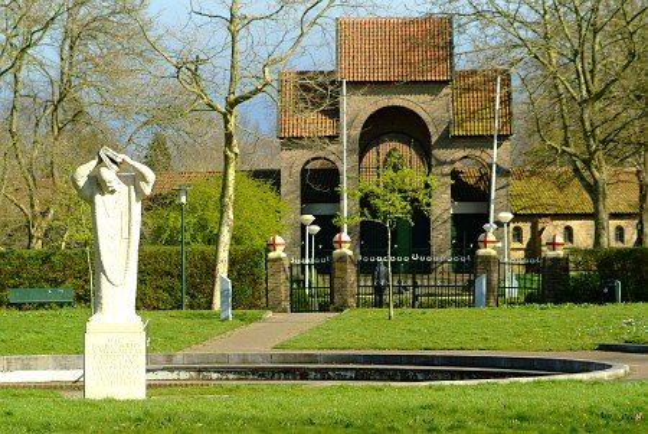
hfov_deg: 13.4
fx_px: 2757
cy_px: 217
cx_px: 324
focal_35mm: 153
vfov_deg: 9.0
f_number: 6.7
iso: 800
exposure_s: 1/2000
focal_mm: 102
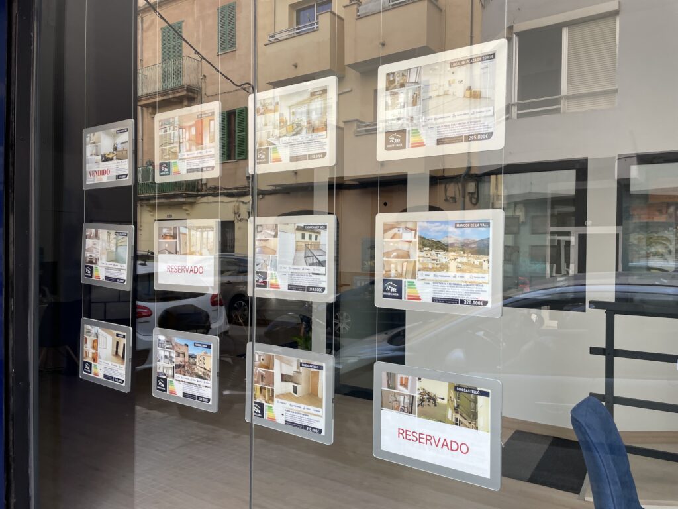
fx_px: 509
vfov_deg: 53.1
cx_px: 339
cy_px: 254
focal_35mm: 26
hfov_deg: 67.3
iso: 40
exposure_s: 1/262
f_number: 1.6
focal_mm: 4.2
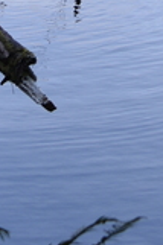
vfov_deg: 6.4
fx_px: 2062
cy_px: -397
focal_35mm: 303
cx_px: 37
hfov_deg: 4.5
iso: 100
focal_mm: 38
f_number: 5.6
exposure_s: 1/125
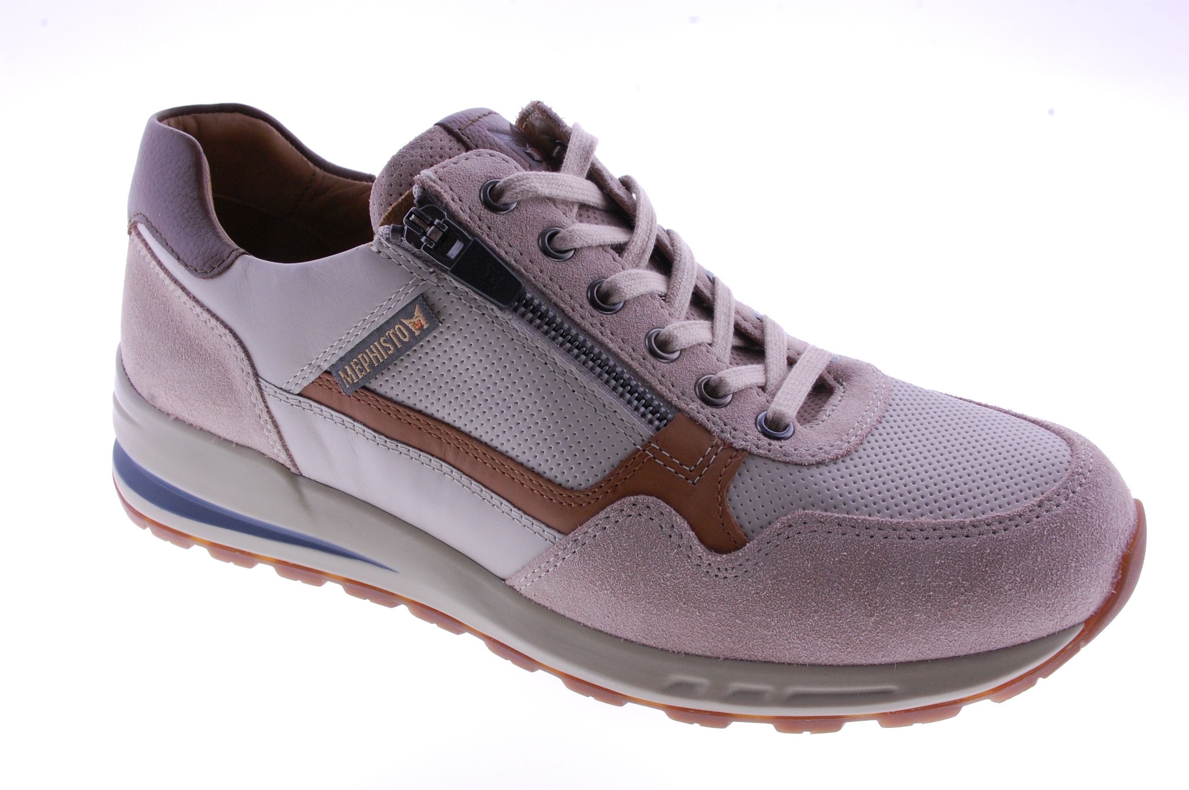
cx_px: 594
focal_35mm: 48
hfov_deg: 41.1
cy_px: 395
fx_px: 1584
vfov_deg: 28.0
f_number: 13
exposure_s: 1/30
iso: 800
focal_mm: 32
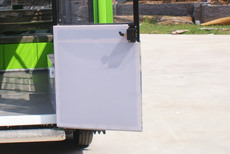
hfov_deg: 27.5
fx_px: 454
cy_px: 8
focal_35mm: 71
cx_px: 26
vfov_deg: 18.8
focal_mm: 24
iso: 100
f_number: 10
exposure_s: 1/80
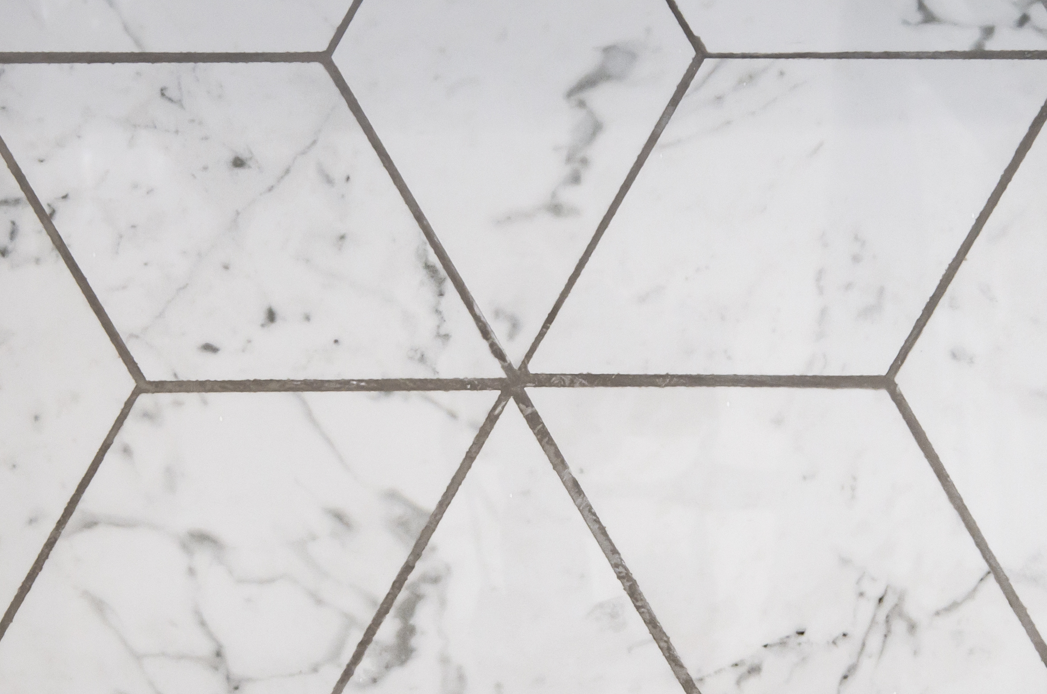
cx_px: 552
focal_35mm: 125
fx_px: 3628
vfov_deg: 10.9
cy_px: 522
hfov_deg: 16.4
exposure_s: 1/20
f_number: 10
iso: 200
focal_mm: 40
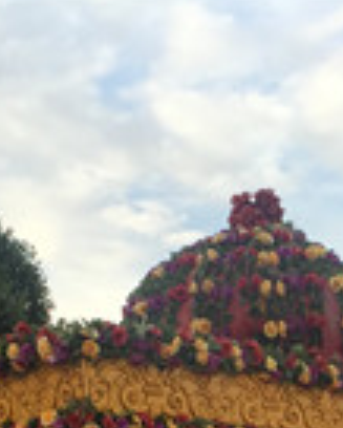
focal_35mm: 133
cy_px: 736
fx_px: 1686
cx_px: 308
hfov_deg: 11.5
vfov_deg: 13.2
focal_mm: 4.15
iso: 32
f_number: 2.2
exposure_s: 1/421
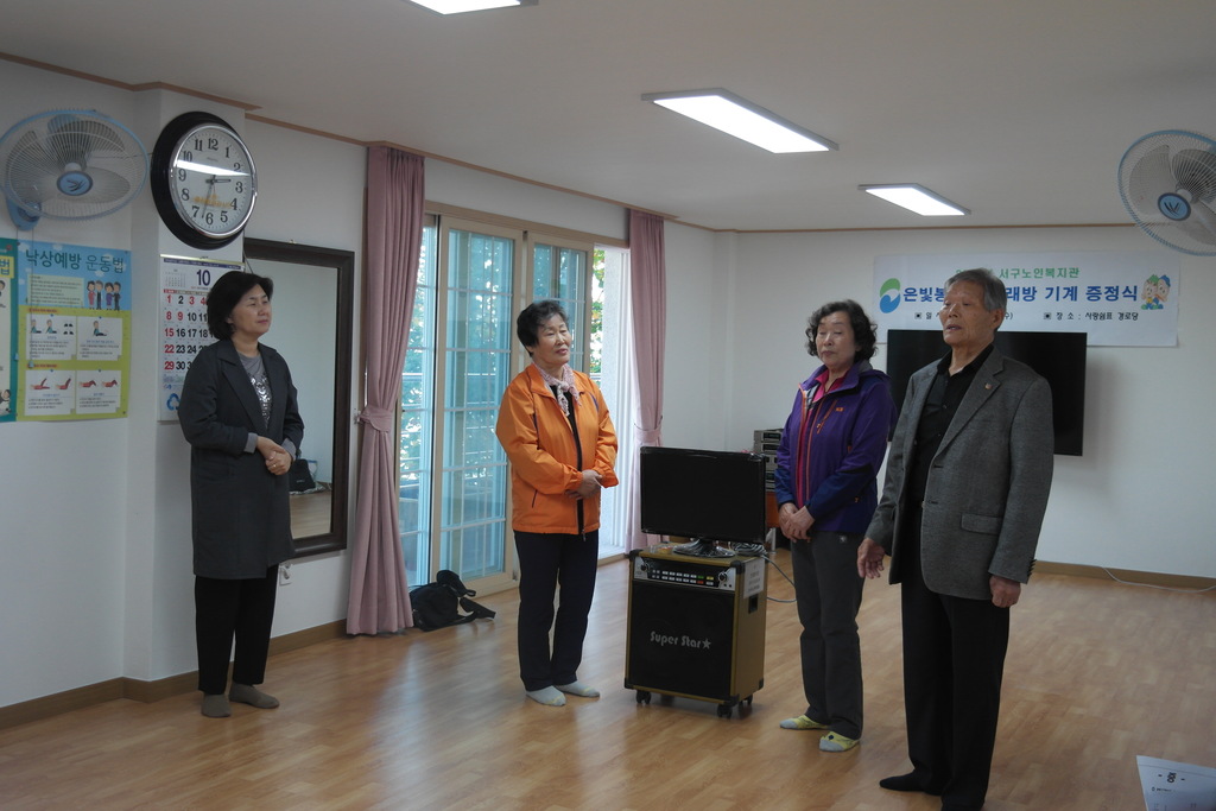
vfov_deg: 35.1
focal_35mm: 38
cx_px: 608
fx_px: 1284
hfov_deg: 50.7
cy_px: 406
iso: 400
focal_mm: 25
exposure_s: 1/60
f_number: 4
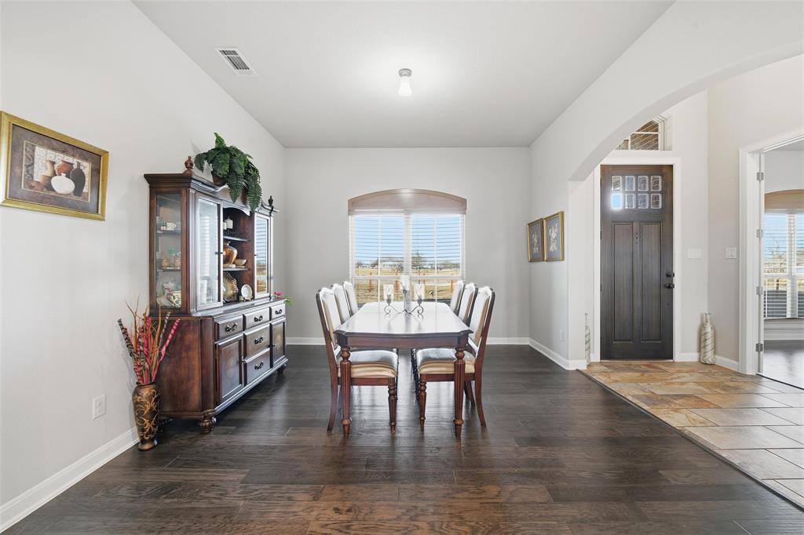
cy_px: 268
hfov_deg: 104.3
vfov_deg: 81.2
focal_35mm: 14
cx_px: 402
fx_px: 313
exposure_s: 1/25
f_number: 9
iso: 100
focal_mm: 14
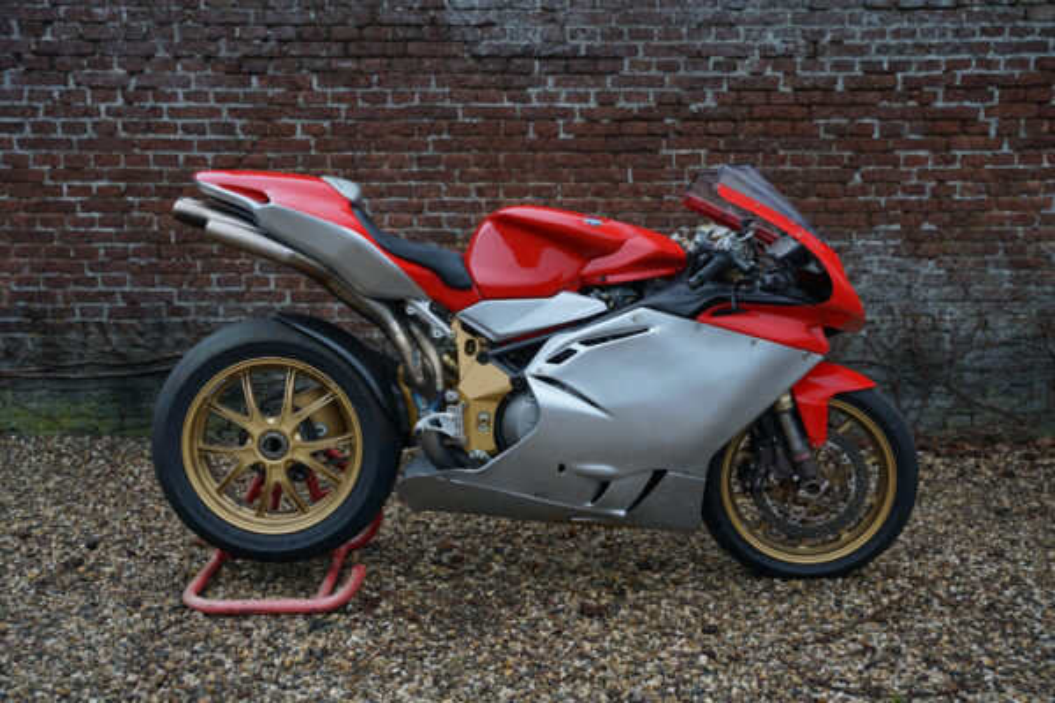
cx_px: 528
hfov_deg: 52.3
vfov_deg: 36.2
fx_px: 1075
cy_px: 352
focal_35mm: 37
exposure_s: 1/60
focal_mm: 36.7
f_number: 5.6
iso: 400
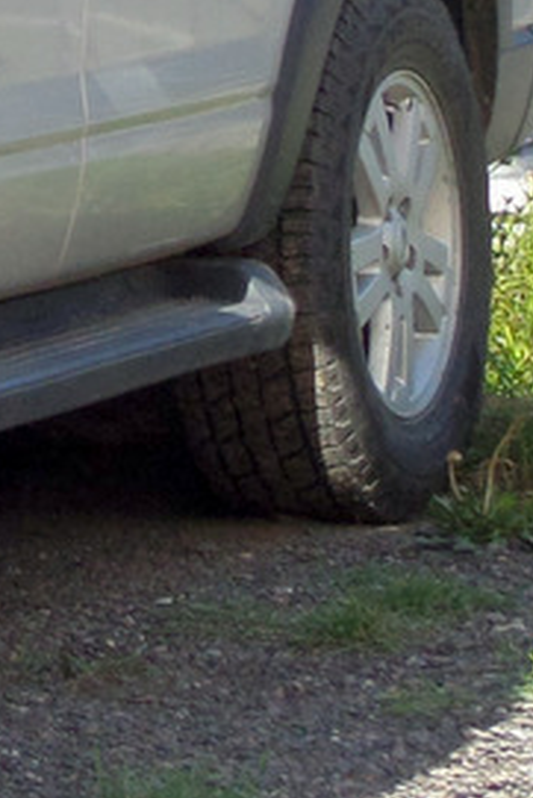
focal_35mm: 244
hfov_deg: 5.4
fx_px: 5412
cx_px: -960
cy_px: -258
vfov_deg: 8.3
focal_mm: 8.7
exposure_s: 1/250
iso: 80
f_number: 3.8
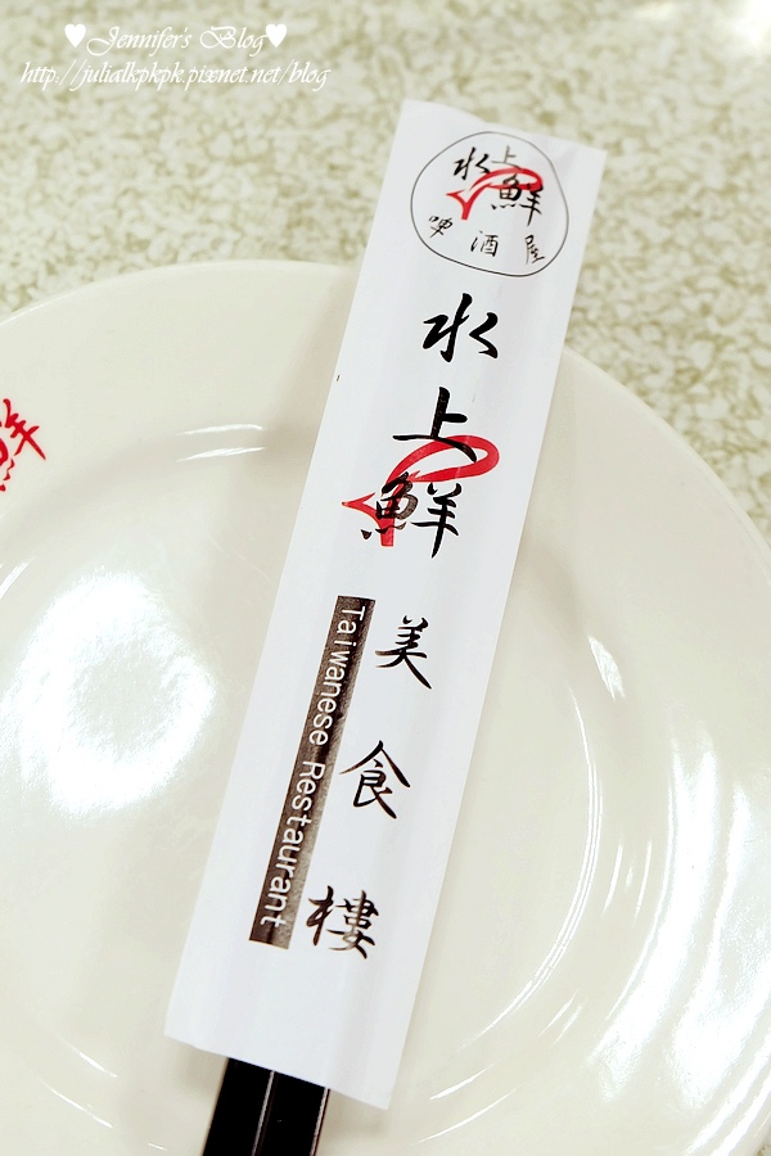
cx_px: 386
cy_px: 578
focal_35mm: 31
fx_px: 996
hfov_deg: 42.3
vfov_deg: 60.3
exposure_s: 1/70
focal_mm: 20.5
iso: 200
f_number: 4
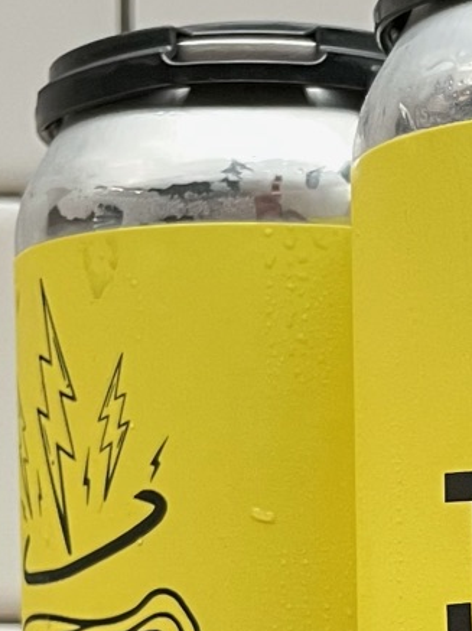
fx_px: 2221
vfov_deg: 15.6
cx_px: 648
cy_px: 746
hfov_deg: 11.7
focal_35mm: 122
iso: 250
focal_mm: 4.2
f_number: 1.6
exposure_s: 1/60
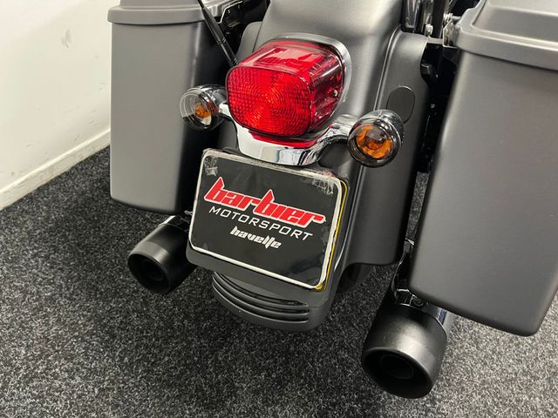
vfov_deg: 53.1
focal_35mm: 26
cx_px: 279
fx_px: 419
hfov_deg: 67.3
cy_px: 209
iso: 500
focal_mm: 5.1
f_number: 1.6
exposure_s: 1/33
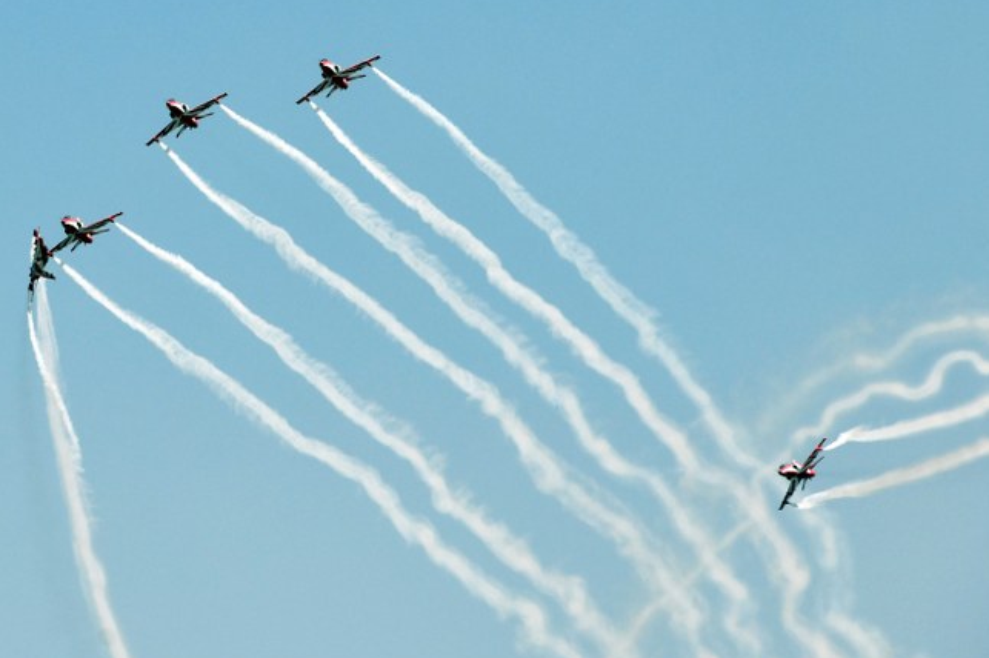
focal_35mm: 249
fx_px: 6837
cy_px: 376
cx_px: 491
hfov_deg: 8.3
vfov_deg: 5.5
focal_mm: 200
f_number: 8
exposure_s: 1/2000
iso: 250
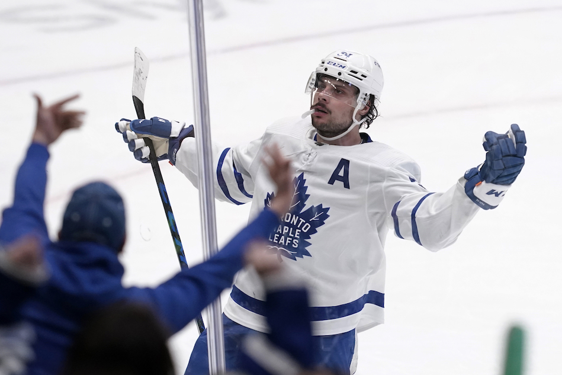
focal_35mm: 455
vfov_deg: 3.0
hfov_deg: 4.5
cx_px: 272
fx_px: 7104
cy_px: 207
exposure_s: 1/1600
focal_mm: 400
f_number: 4
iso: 4000
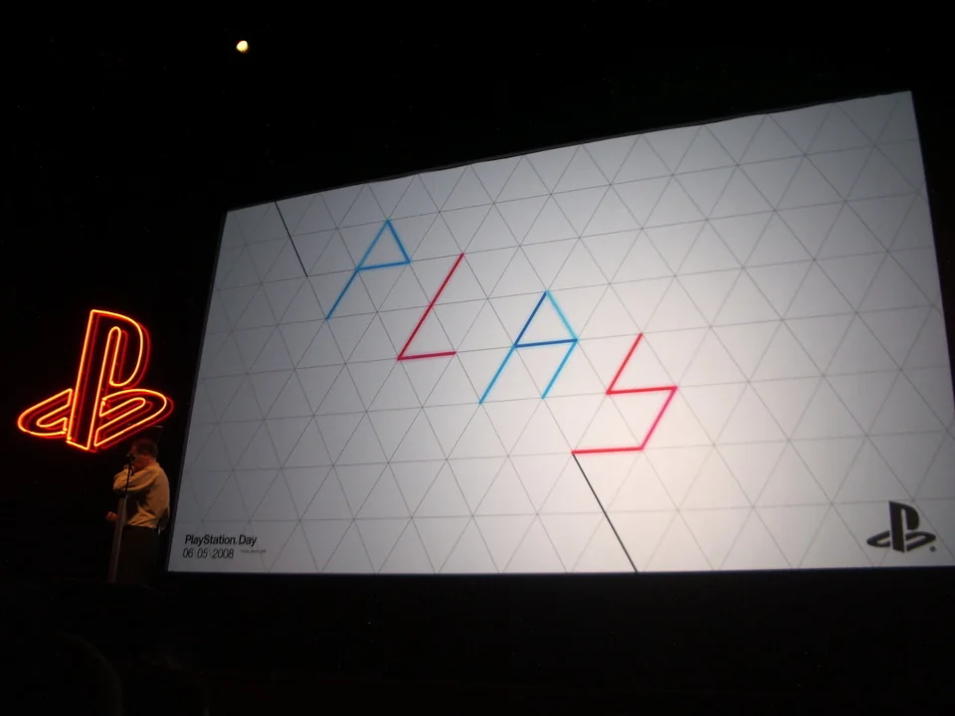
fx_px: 966
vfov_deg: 40.7
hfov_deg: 52.6
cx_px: 478
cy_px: 358
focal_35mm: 35
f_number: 2.6
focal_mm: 5.8
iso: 100
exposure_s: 1/40
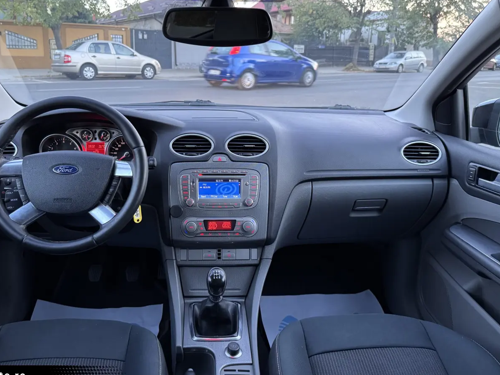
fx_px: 419
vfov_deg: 48.1
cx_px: 227
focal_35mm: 29
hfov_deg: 61.5
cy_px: 160
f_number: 1.78
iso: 400
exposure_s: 1/60
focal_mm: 6.76
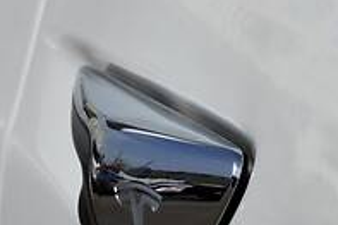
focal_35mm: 293
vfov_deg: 4.7
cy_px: 65
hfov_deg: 7.0
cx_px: -96
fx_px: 2749
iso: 100
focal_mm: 48
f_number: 10
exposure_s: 1/400
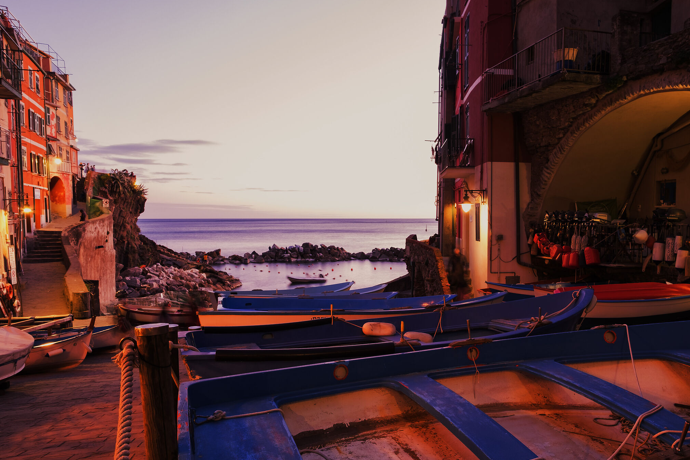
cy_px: 267
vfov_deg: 51.1
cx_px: 394
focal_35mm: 25
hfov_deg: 71.1
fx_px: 479
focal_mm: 14
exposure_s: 3
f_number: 8
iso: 200
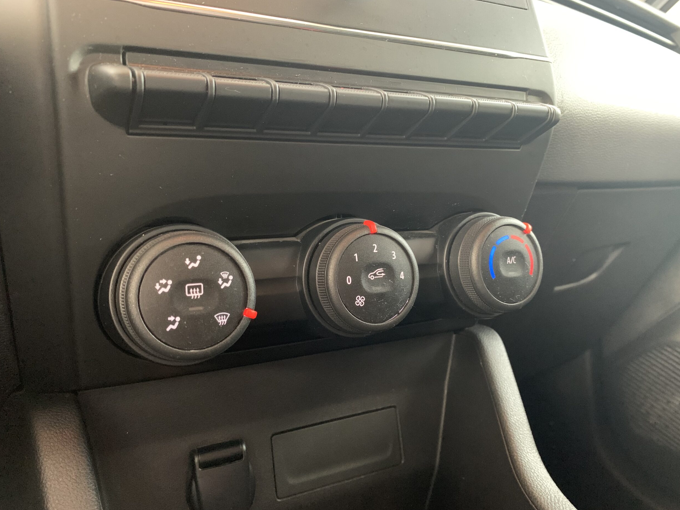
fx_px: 530
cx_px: 346
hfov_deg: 65.3
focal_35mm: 27
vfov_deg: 51.4
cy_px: 262
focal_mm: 4.25
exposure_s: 1/27
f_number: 1.8
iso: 800
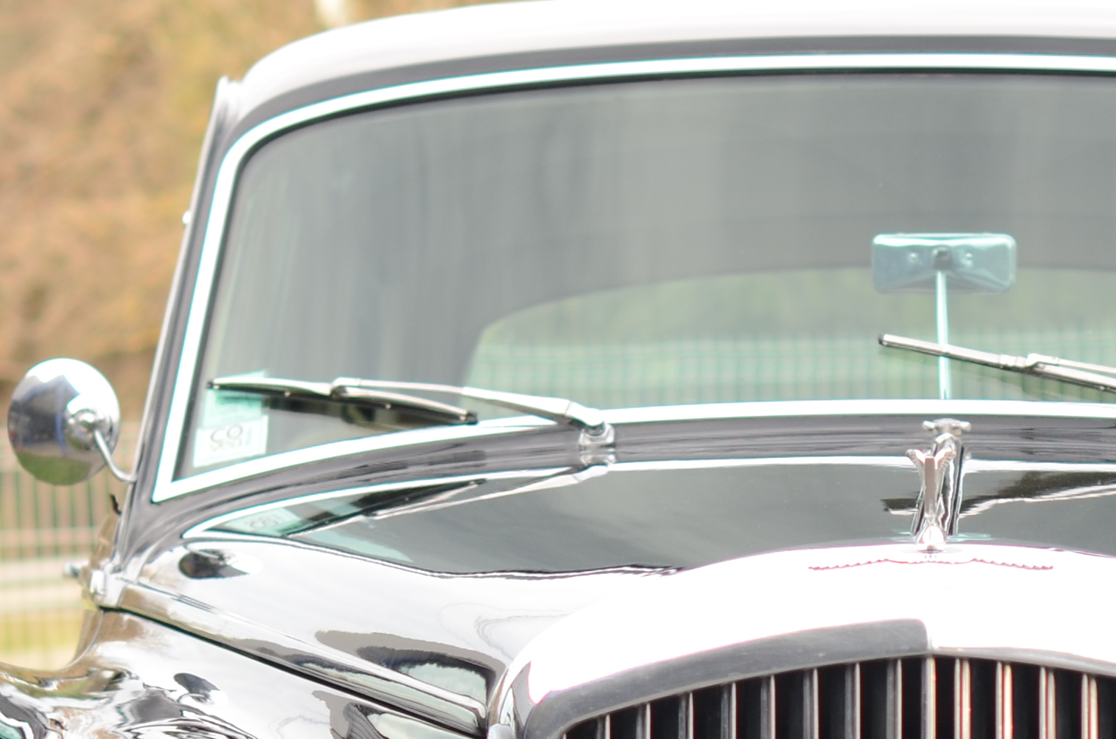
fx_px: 7578
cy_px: 1030
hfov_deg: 8.4
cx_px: 914
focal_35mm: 245
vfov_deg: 5.5
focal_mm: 50
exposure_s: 1/250
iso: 160
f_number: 3.2
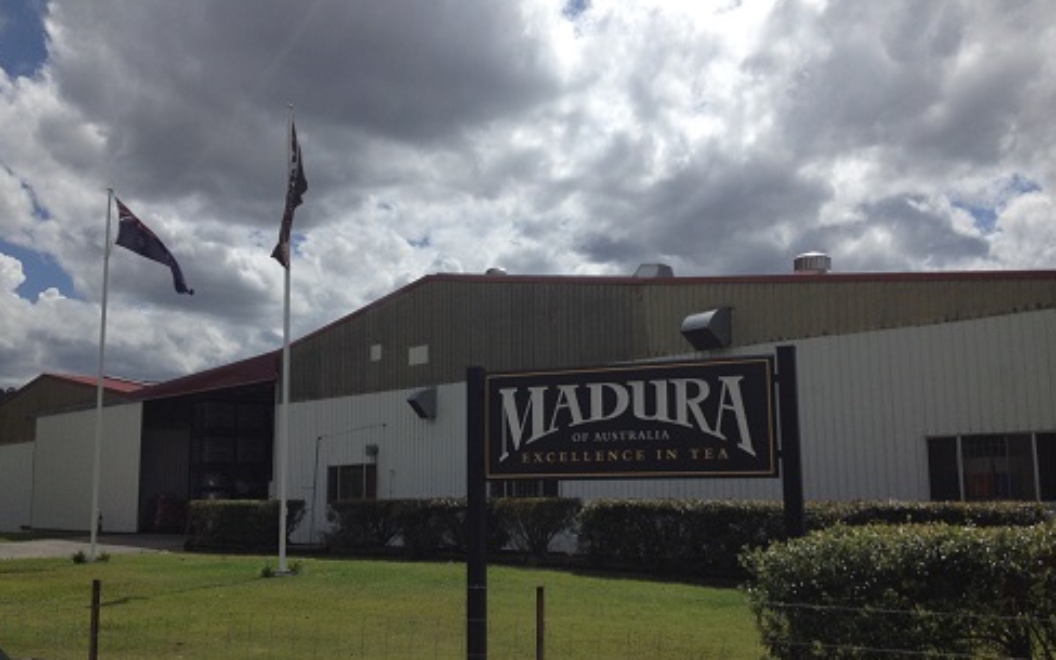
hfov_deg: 51.5
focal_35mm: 38
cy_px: 358
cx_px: 526
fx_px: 1094
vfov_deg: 33.6
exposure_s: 1/5025
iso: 50
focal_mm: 4.28
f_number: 2.4
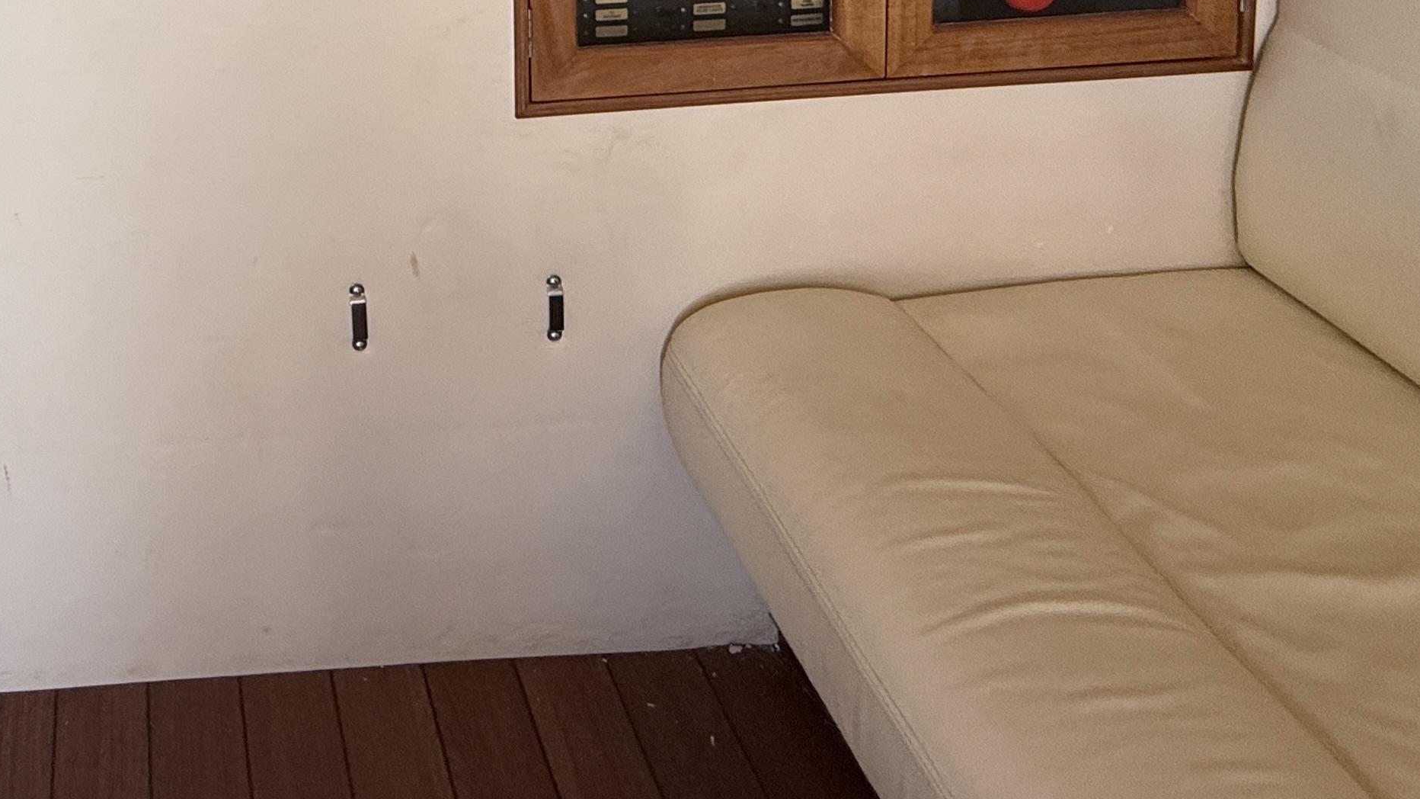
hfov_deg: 52.5
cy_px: -348
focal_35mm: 33
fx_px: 1242
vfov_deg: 27.1
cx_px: 151
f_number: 2.2
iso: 100
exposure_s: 1/99
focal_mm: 2.22
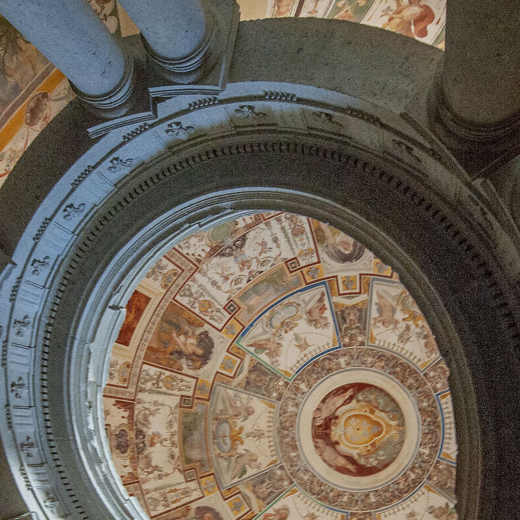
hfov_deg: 42.8
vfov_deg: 40.5
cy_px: 438
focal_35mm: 39
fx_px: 663
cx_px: 291
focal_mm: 15
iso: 1600
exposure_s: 1/30
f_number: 9
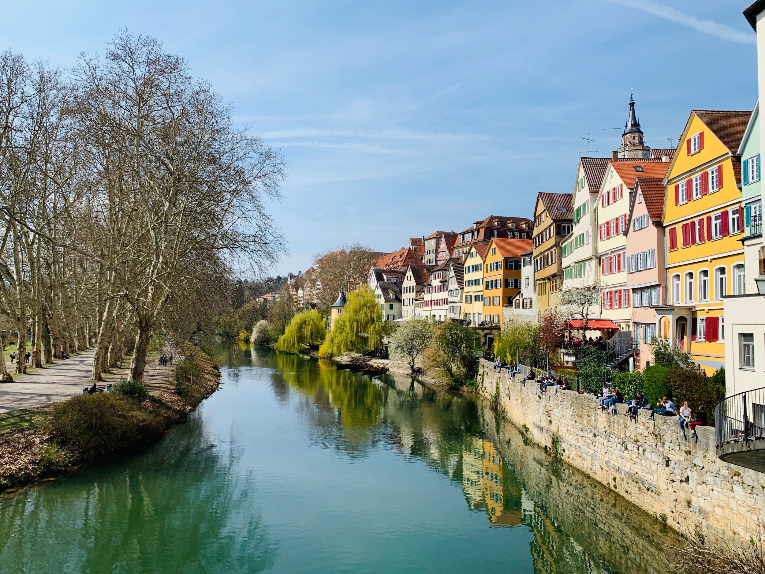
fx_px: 575
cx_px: 382
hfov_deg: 67.3
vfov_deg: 53.1
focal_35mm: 26
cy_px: 287
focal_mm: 4.25
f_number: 1.8
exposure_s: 1/2833
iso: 25
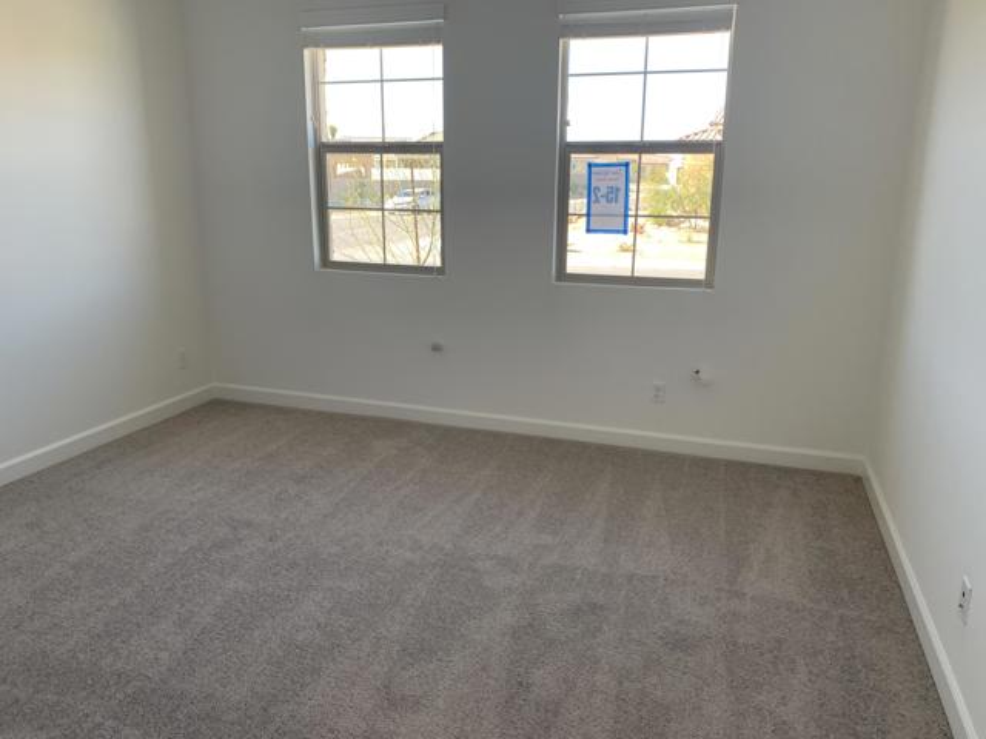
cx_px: 493
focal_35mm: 26
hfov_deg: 67.3
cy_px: 370
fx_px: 741
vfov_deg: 53.1
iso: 64
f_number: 1.8
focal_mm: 4.25
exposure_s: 1/121
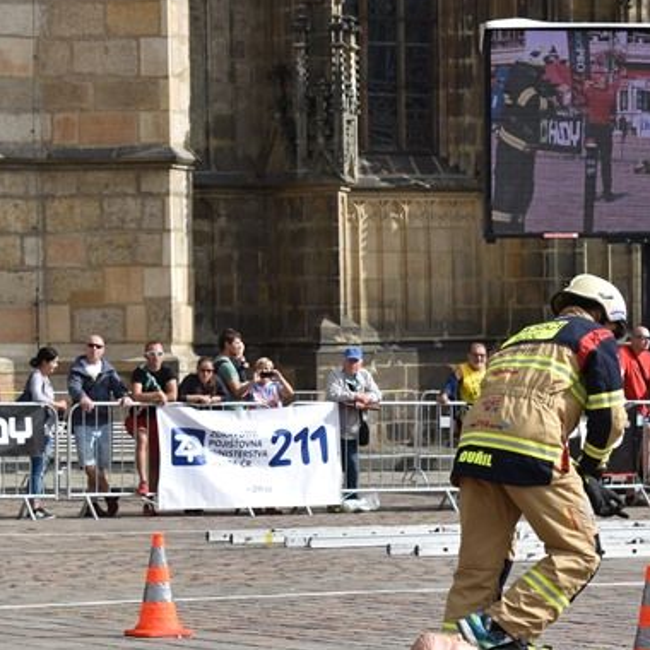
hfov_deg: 9.2
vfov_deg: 9.2
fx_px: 4018
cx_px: 628
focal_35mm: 189
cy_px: 502
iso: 100
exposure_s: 1/320
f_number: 8
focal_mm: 55
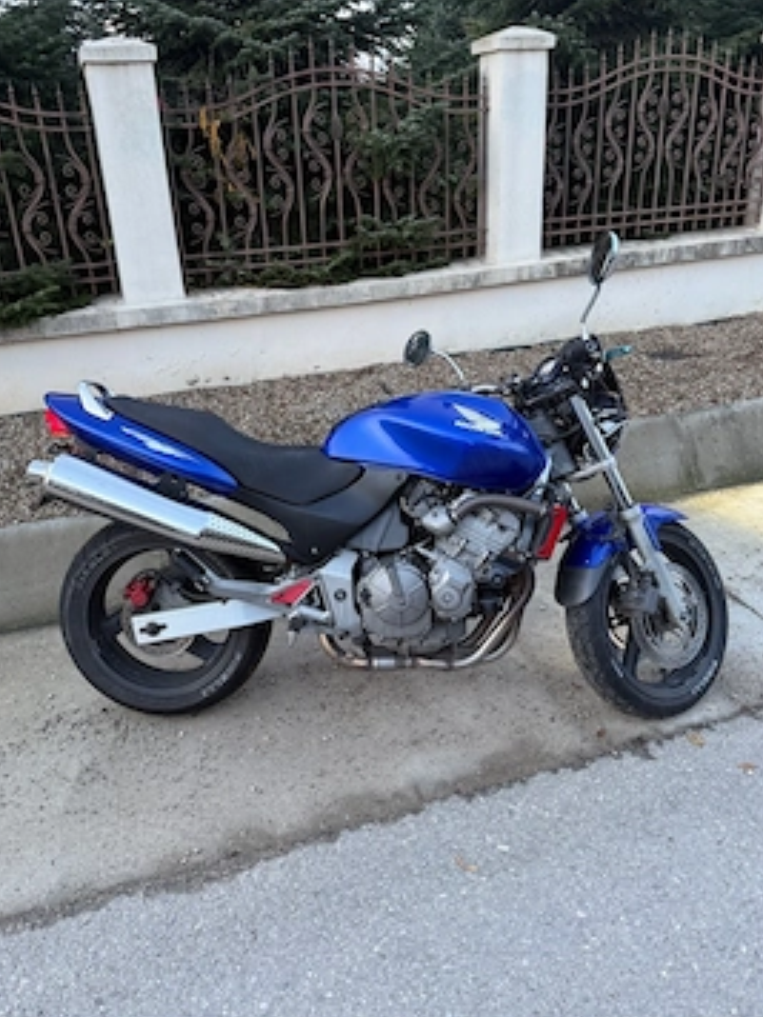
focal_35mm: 27
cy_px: 466
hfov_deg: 51.3
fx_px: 794
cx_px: 360
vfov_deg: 65.2
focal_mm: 6.76
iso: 200
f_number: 1.78
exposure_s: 1/79
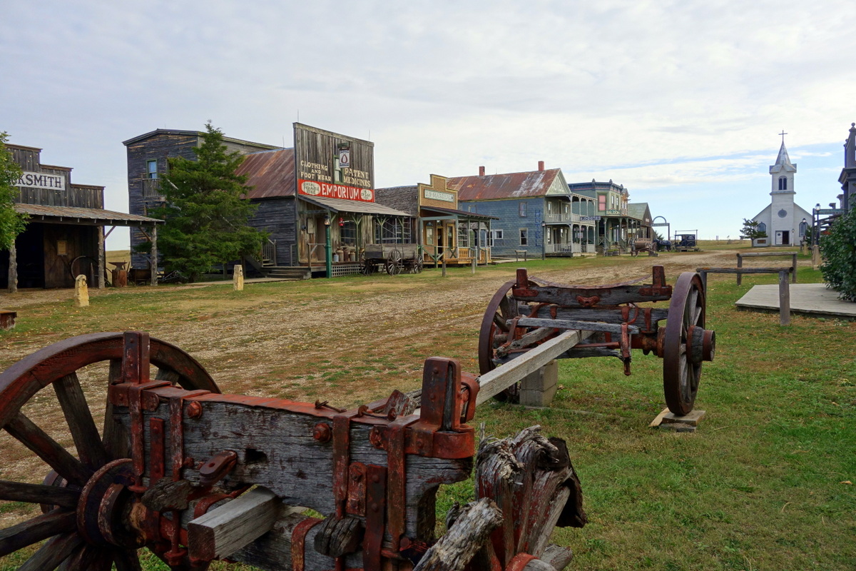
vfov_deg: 46.4
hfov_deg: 65.5
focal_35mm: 28
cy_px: 286
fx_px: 666
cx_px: 428
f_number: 5.6
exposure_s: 1/200
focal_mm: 10.4
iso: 125
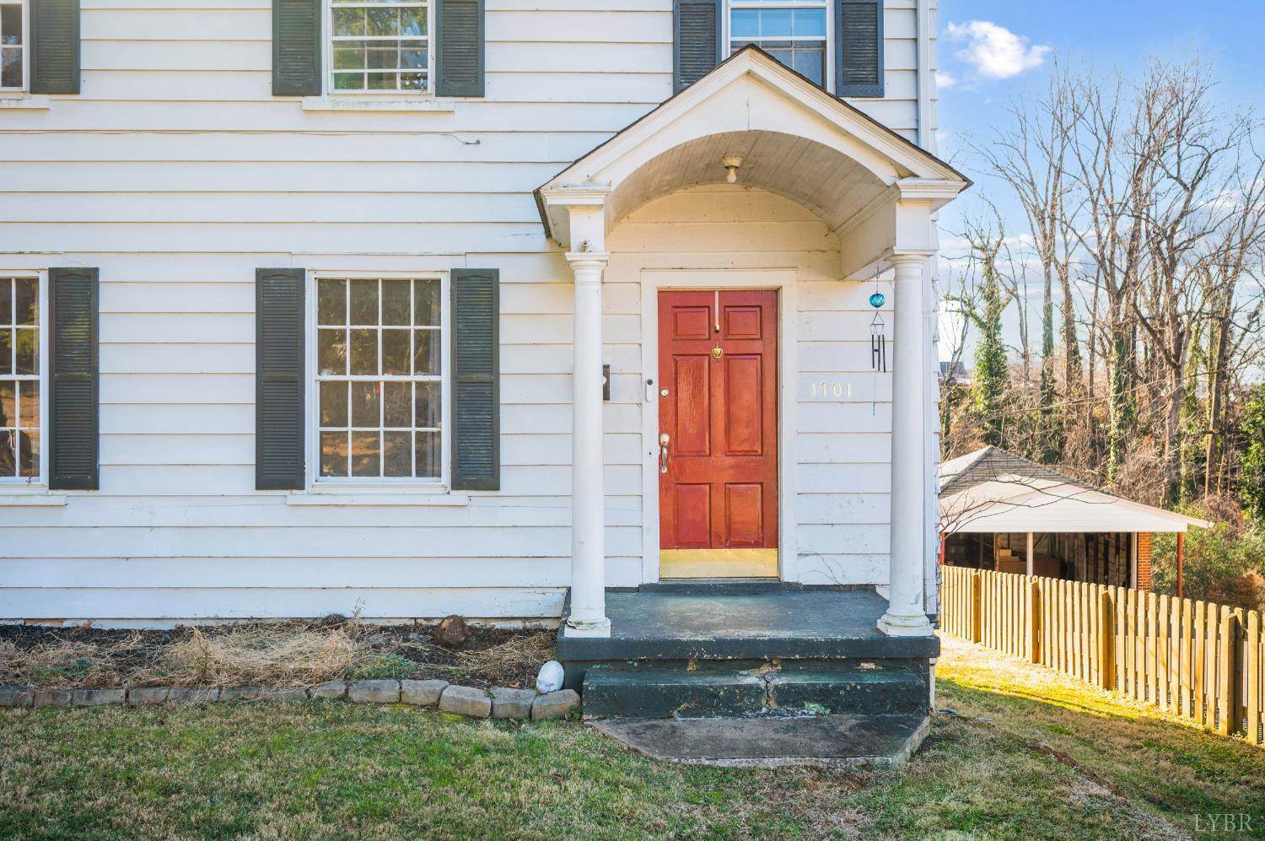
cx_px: 632
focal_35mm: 30
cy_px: 420
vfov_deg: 43.5
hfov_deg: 62.0
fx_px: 1053
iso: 200
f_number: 4
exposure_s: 1/200
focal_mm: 30
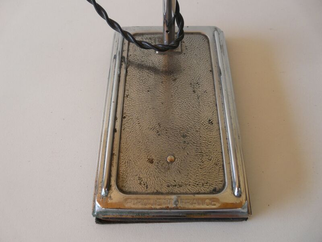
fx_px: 260
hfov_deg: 63.4
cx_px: 161
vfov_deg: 49.7
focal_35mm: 28
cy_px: 121
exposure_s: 1/60
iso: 100
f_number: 2.8
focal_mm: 4.6
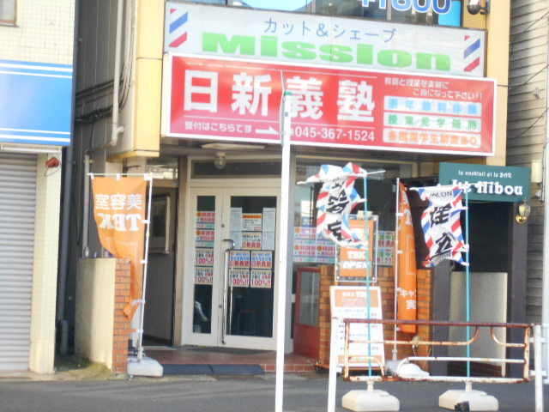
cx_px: 274
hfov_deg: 19.8
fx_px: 1570
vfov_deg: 14.9
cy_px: 206
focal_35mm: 99
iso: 320
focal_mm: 17.6
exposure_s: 1/125
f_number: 5.5
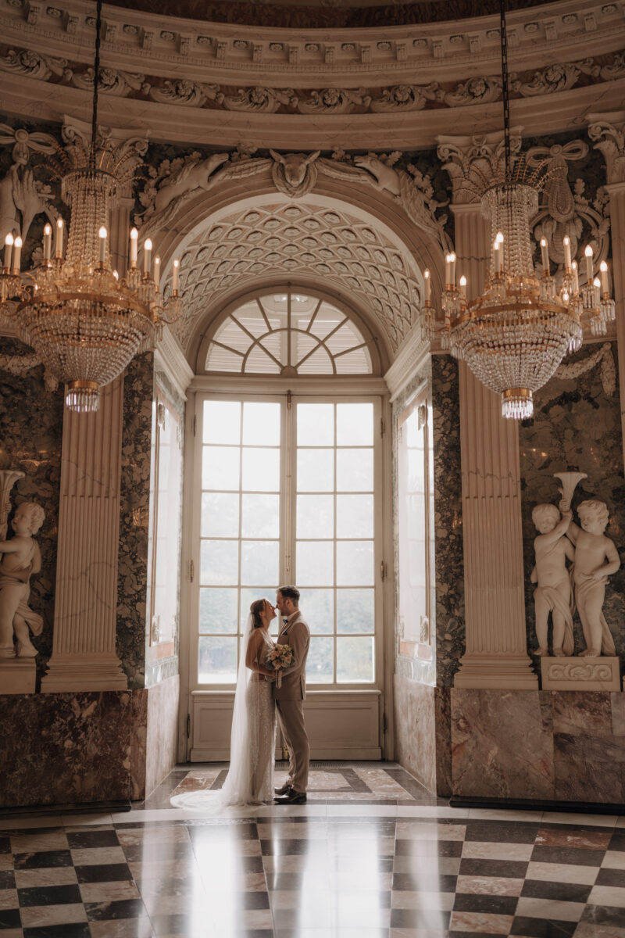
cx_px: 312
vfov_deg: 54.4
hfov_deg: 37.9
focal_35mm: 35
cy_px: 469
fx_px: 911
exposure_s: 1/640
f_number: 1.4
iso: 320
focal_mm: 35
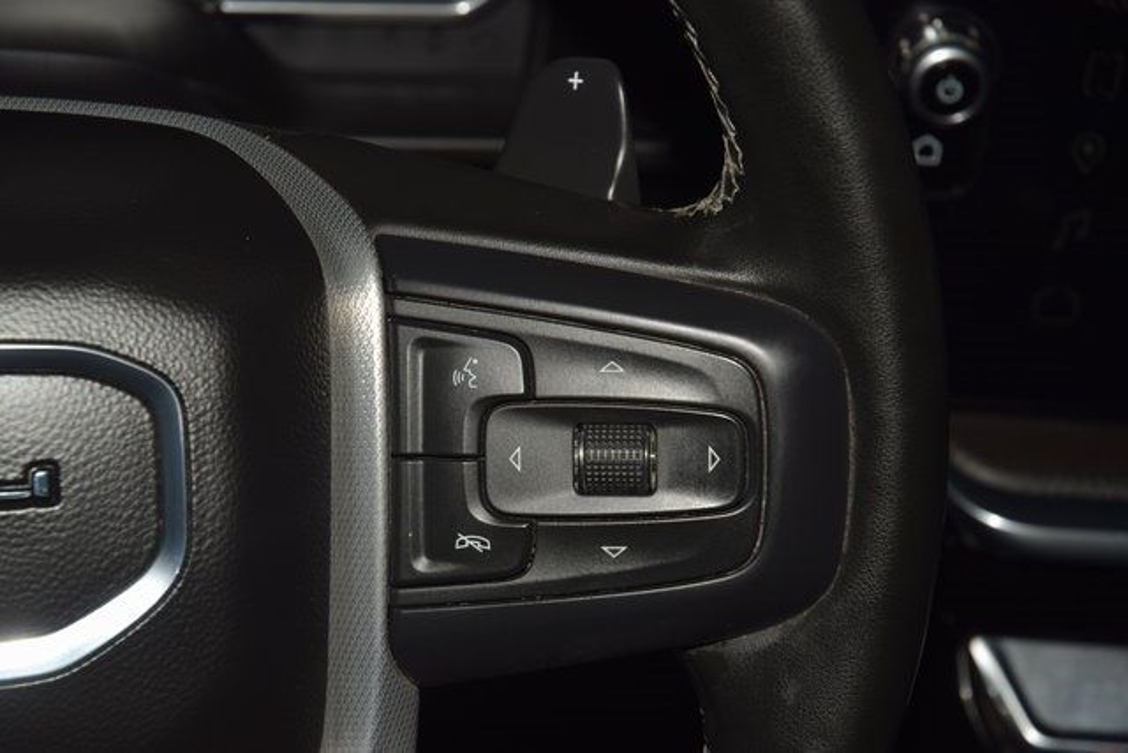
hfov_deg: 19.5
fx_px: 3291
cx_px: 564
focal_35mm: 105
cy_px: 376
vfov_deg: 13.0
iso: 100
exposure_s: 1/125
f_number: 8
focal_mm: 70
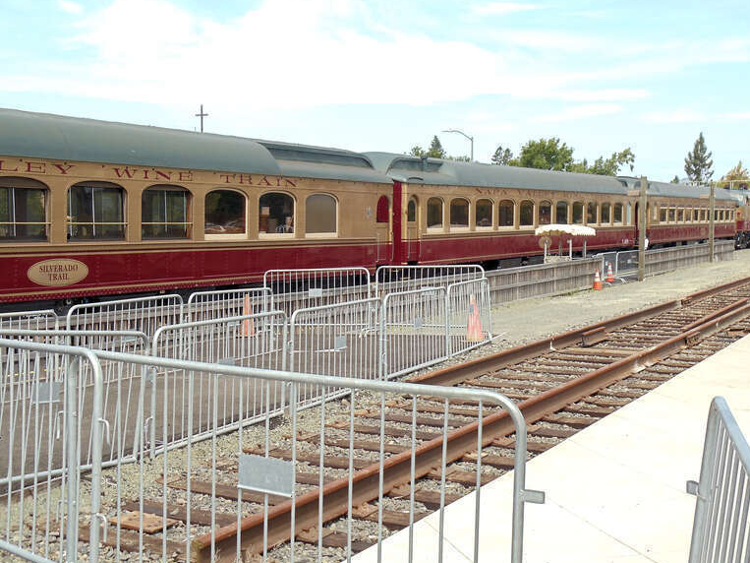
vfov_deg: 22.9
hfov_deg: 30.3
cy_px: 281
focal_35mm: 64
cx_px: 385
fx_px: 1386
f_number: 8.1
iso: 100
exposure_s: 1/100
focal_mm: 8.3
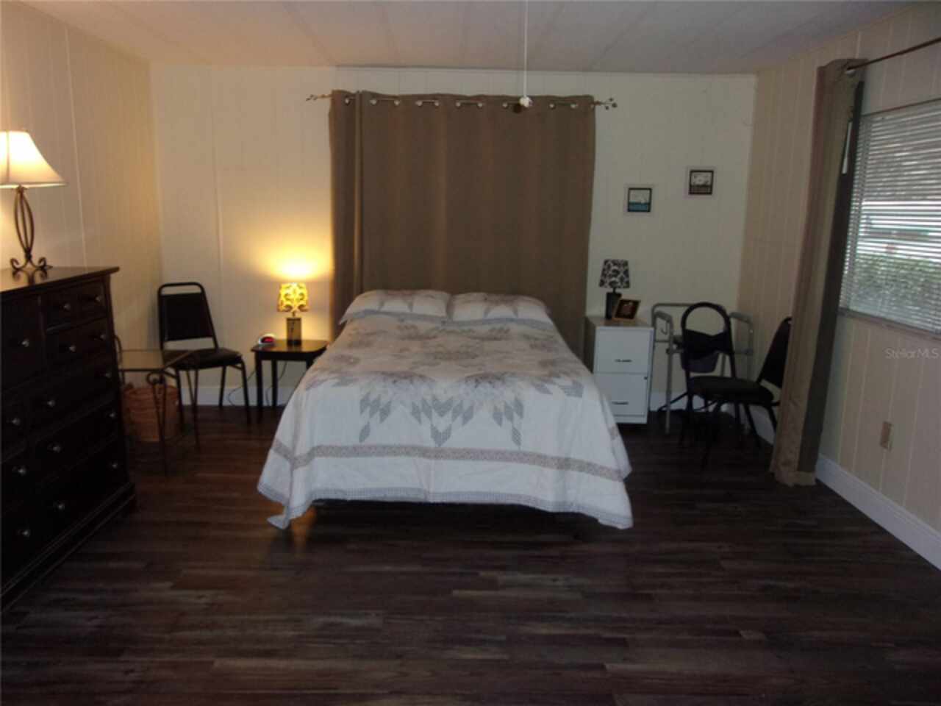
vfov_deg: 51.4
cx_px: 470
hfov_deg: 65.3
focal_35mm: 27
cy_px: 353
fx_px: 734
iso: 200
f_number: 3
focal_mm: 4.9
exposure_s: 1/34
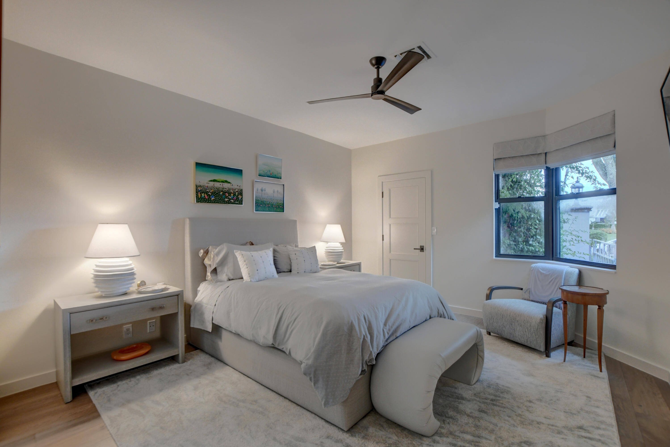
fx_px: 279
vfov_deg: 77.3
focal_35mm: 15
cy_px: 224
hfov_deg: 100.4
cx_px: 335
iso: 1000
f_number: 8
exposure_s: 1/30
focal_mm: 10
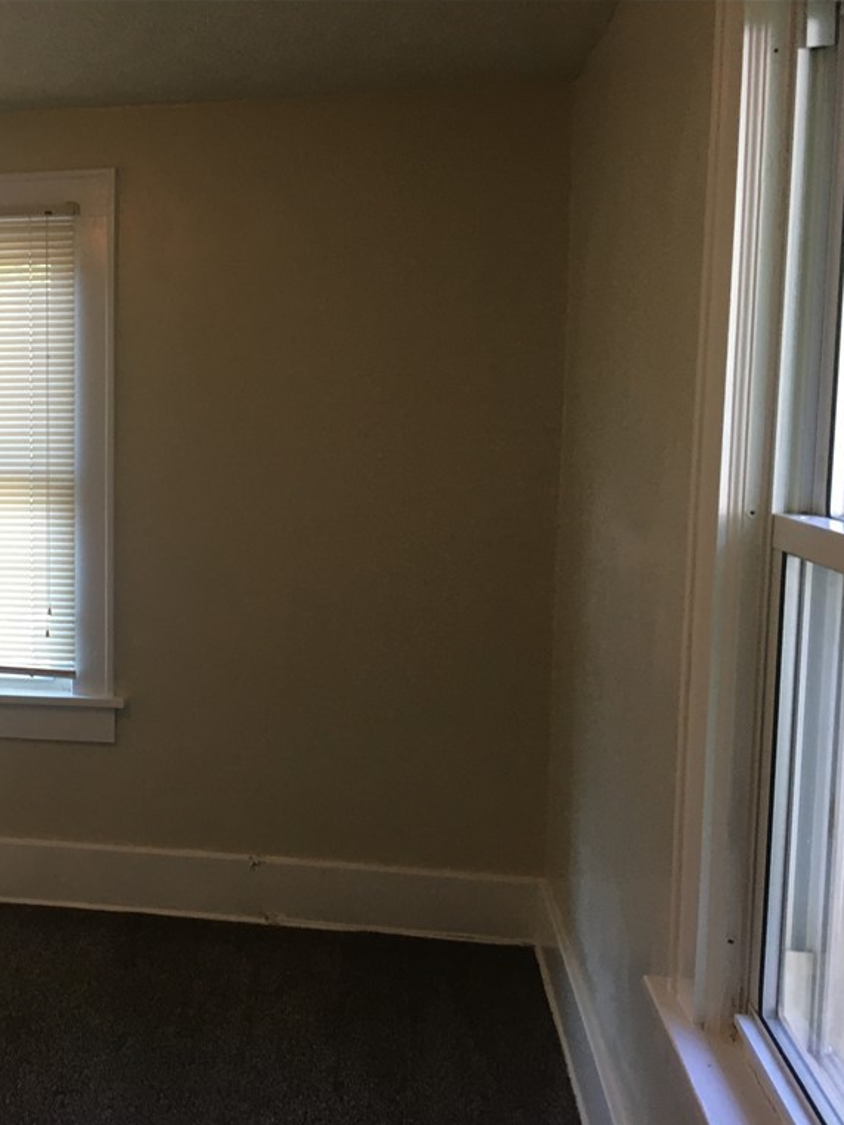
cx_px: 117
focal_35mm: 39
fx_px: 1267
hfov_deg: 35.1
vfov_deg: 47.9
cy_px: 566
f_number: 2.2
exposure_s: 1/30
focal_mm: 4.15
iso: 80
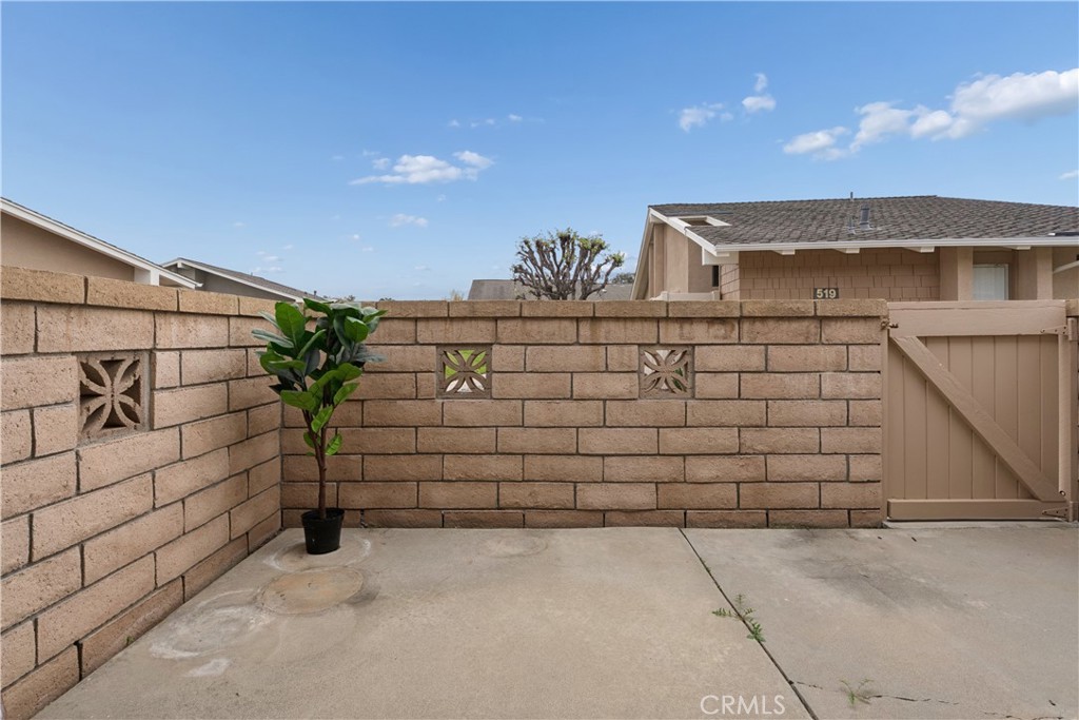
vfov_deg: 73.8
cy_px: 360
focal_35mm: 16
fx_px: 480
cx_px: 540
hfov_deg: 96.7
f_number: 8
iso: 100
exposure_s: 1/125
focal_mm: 16
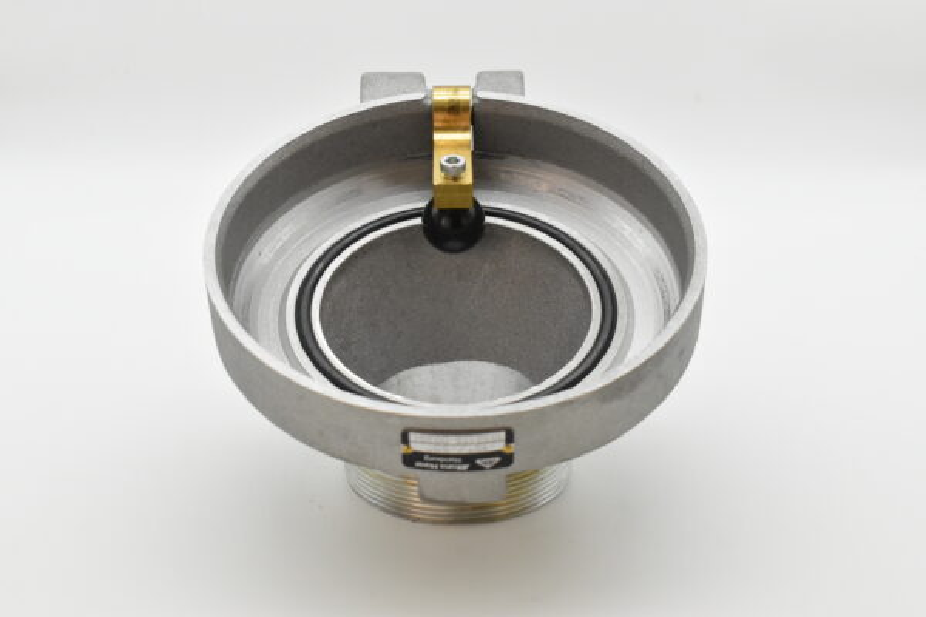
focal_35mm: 63
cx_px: 463
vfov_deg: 21.6
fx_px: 1620
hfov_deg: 31.9
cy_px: 308
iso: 1600
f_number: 8
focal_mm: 42
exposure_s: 1/1000
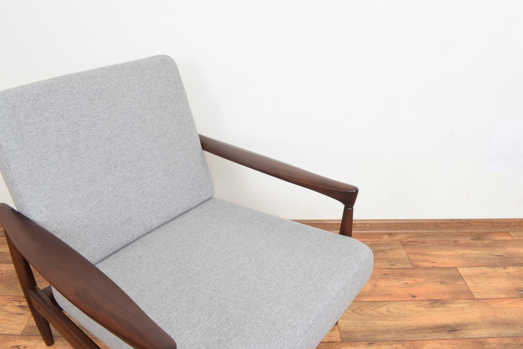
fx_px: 392
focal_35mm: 27
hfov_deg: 67.4
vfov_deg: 47.9
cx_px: 262
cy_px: 174
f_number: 22
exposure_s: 5
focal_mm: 18
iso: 100
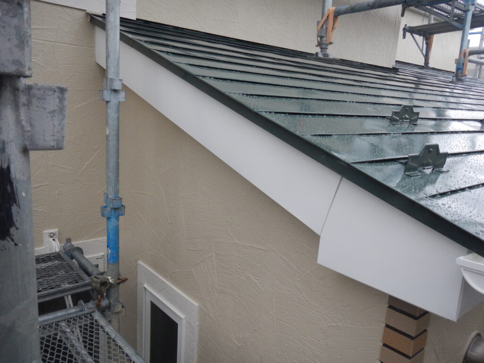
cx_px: 242
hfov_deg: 63.4
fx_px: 391
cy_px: 182
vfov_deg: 49.7
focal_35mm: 28
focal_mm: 5
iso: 250
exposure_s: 1/250
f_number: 3.9
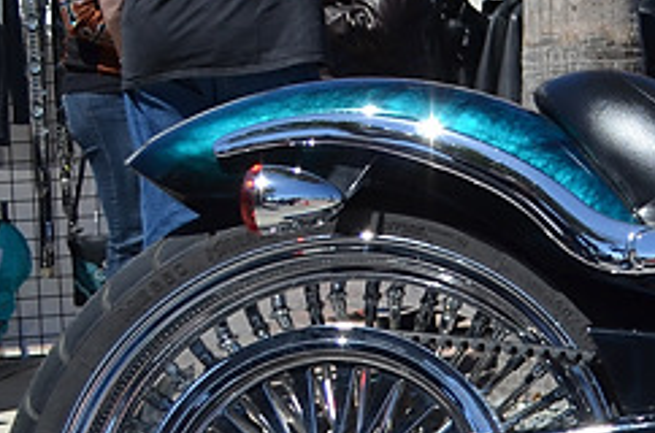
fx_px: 1942
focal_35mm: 107
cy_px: 127
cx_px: 1164
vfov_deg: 12.7
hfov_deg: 16.3
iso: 320
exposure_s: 1/2500
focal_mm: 18
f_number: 5
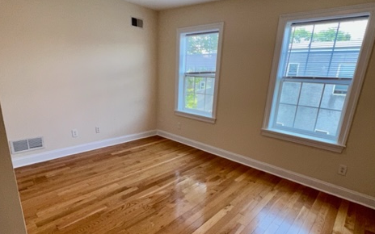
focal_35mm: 19
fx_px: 194
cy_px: 134
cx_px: 192
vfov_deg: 61.9
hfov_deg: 88.0
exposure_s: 1/120
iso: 100
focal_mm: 1.57
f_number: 1.8
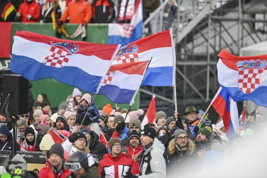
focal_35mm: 300
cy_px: 89
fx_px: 2225
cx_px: 134
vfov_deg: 4.6
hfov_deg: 6.9
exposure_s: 1/1250
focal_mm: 300
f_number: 2.8
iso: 200
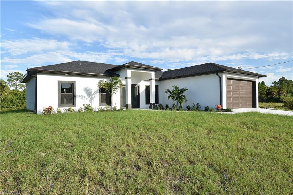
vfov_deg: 56.1
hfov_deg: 77.3
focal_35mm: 22
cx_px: 146
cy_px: 98
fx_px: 183
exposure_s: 1/250
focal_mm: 15
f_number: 14
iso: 500
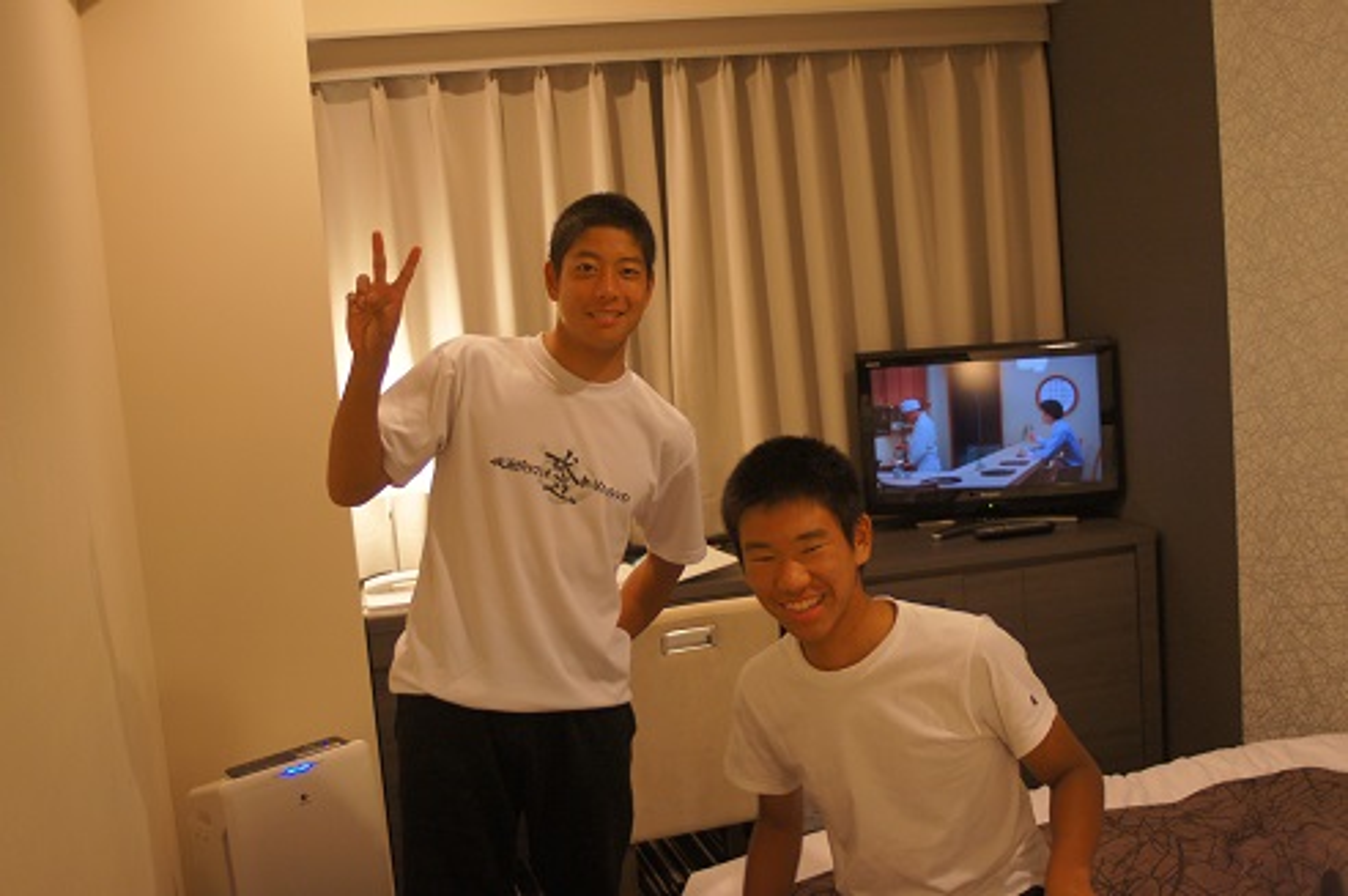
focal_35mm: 42
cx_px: 674
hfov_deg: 46.4
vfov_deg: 31.8
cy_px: 448
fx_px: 1571
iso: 640
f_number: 3.5
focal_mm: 28
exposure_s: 1/50
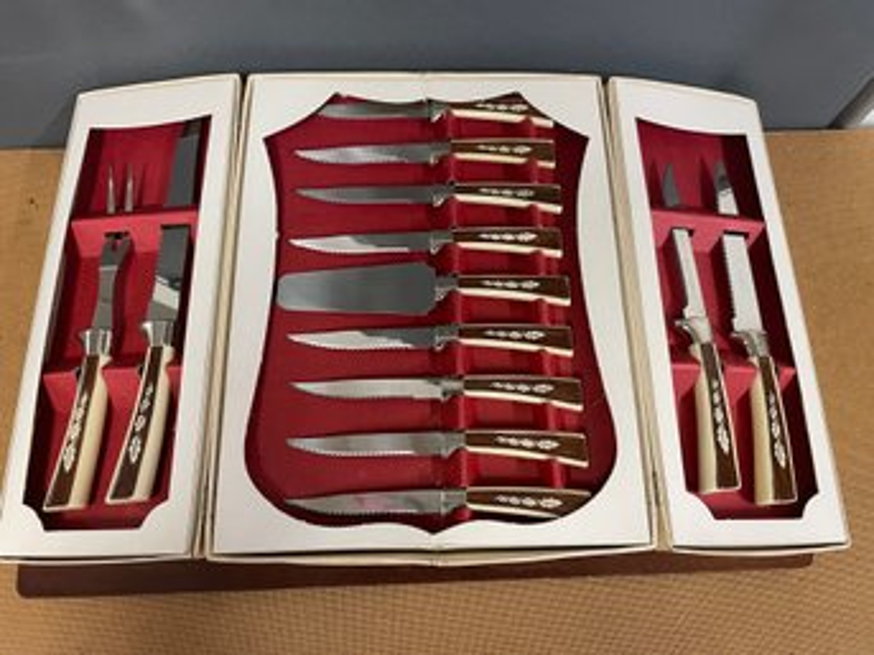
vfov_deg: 53.0
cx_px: 437
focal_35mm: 26
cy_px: 328
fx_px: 656
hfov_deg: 67.3
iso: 200
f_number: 1.6
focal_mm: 4.2
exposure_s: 1/60
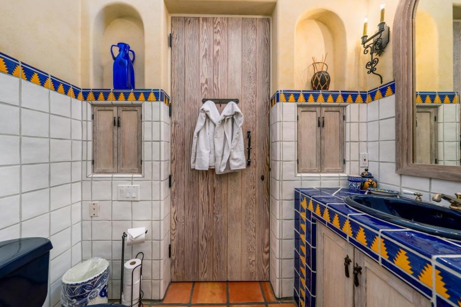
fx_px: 166
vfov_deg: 85.4
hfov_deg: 108.3
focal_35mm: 13
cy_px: 152
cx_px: 223
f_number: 4.5
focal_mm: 12
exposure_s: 1/80
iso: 100
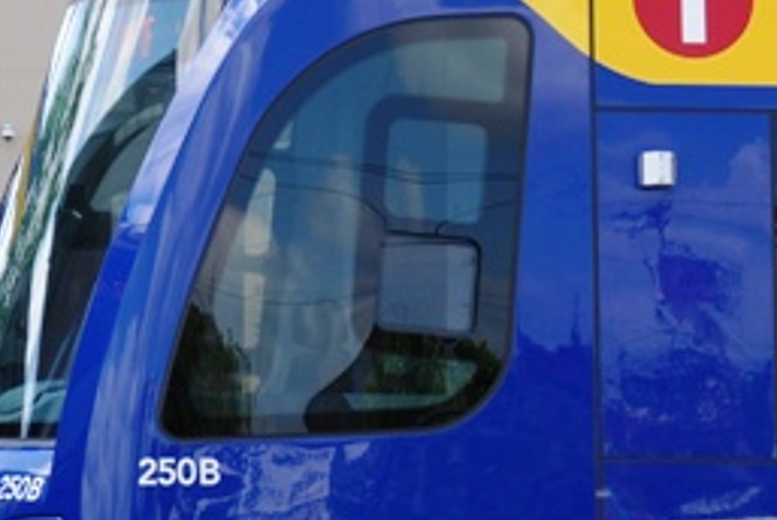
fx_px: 5467
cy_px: 251
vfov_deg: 5.4
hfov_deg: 8.0
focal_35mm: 253
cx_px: -190
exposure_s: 1/200
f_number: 10
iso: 200
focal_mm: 56
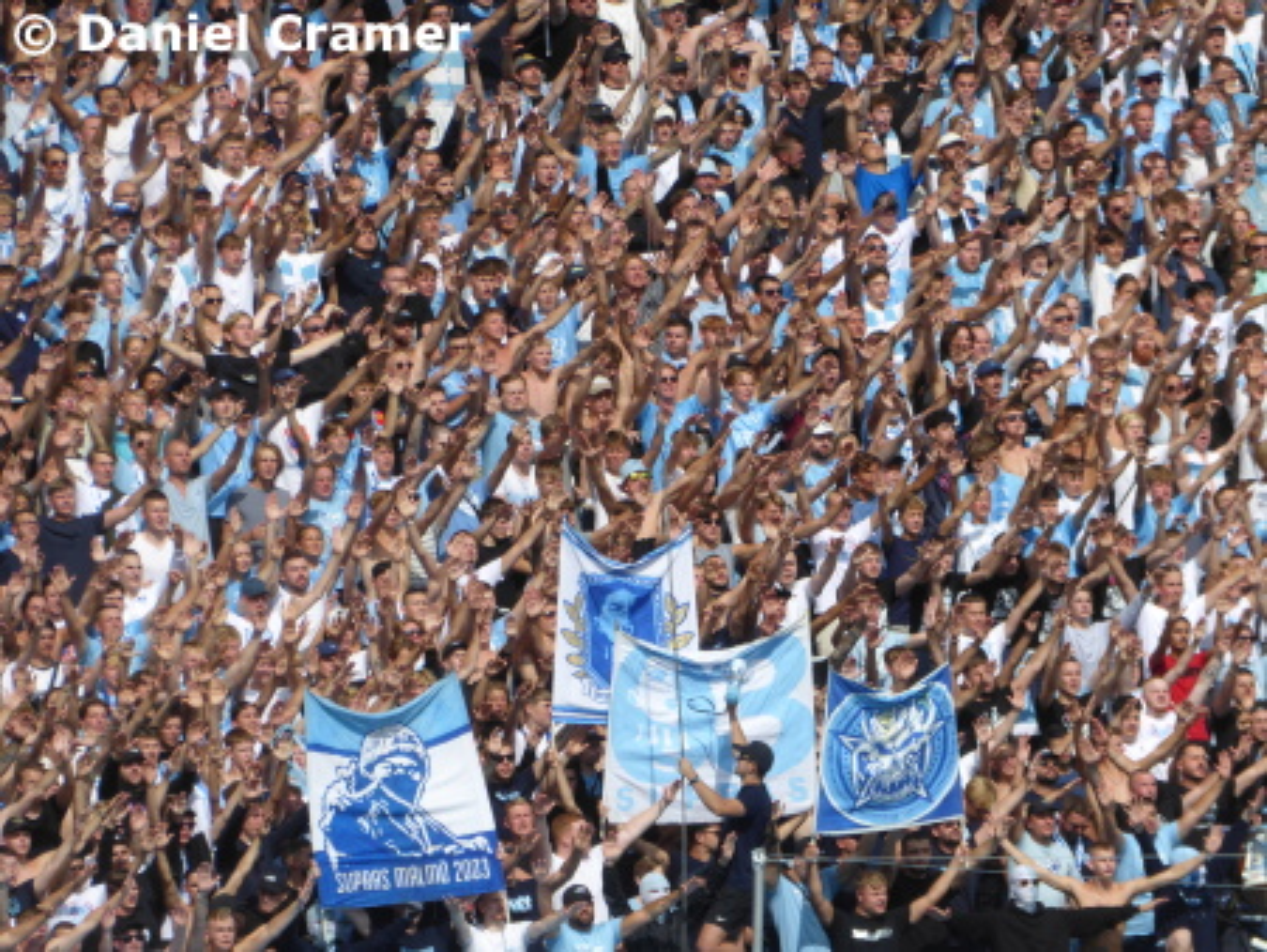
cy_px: 476
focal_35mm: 465
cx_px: 634
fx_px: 17029
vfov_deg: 3.2
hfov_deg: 4.3
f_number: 6
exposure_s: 1/400
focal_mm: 83.4
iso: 80
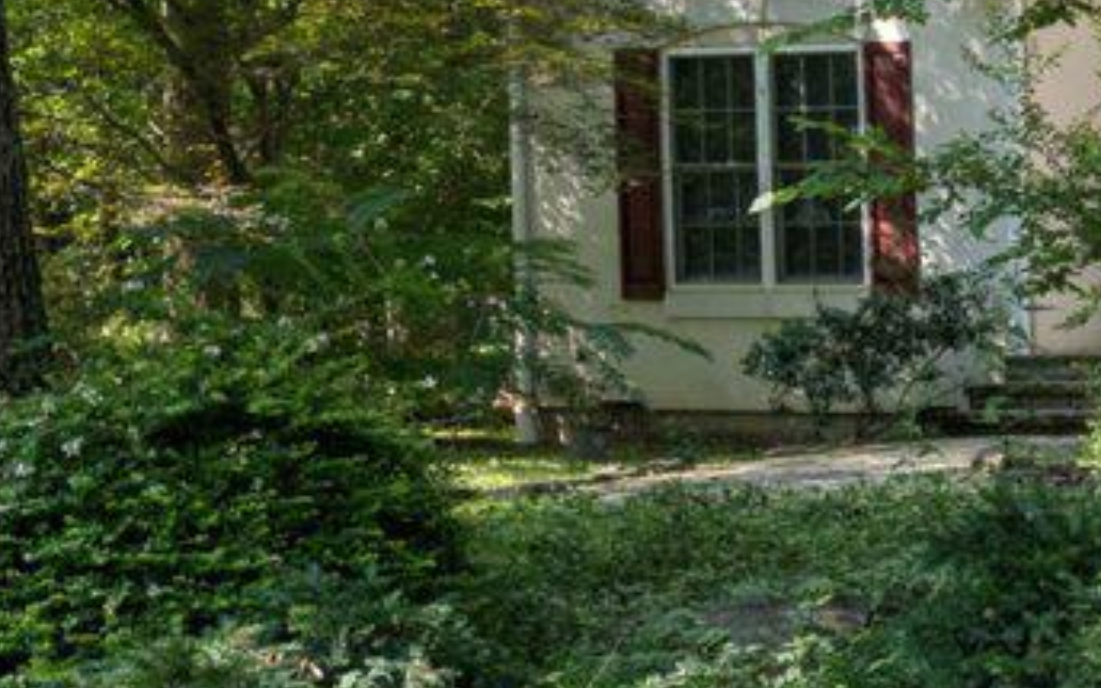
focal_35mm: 103
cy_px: 238
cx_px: 2317
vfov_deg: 12.7
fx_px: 3091
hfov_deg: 15.4
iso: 100
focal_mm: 17
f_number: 8
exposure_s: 1/80
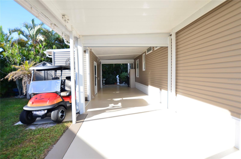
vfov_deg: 77.0
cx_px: 120
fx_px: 100
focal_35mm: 15
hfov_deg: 100.5
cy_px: 80
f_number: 3.5
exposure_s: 1/640
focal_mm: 10
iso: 200
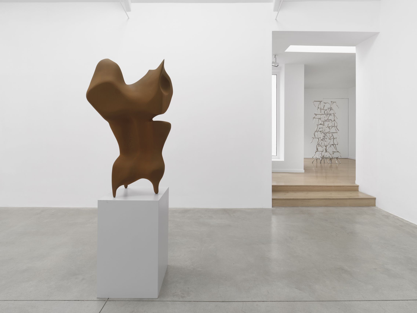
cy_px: 155
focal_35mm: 19
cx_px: 200
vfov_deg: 68.7
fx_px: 229
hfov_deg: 84.6
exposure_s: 1/10
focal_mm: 23
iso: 250
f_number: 10
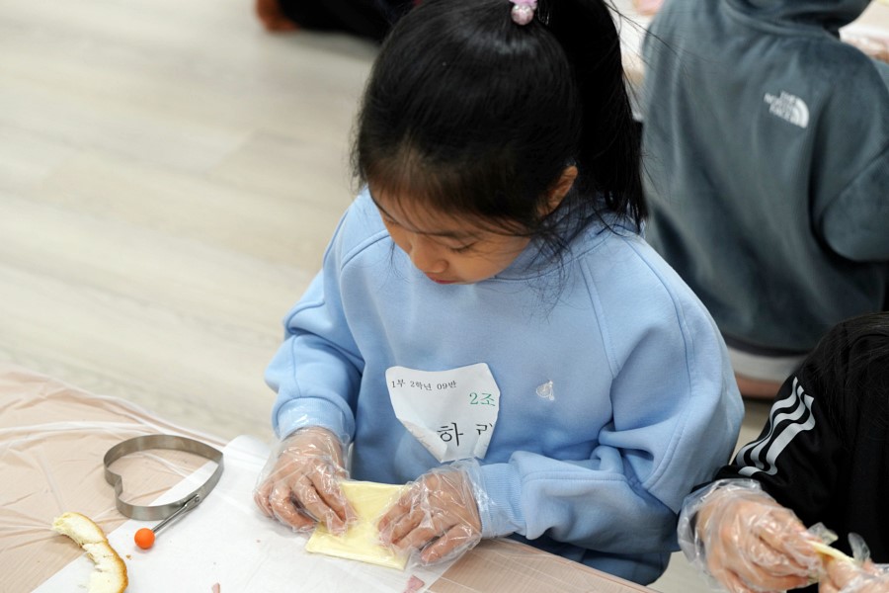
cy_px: 296
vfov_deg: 19.5
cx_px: 444
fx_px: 1728
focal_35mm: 70
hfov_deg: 28.8
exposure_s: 1/160
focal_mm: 70
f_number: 4
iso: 1000
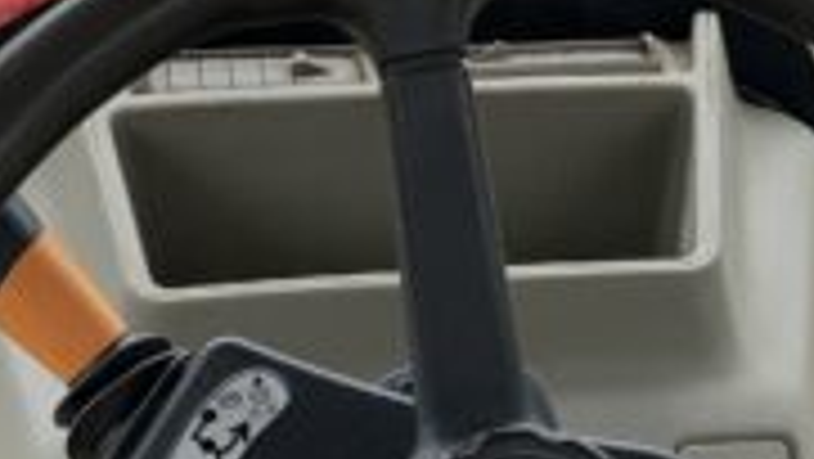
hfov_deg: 18.8
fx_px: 2418
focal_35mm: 112
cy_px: 50
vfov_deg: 10.8
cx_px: 711
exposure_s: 1/122
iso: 50
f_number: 1.8
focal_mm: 3
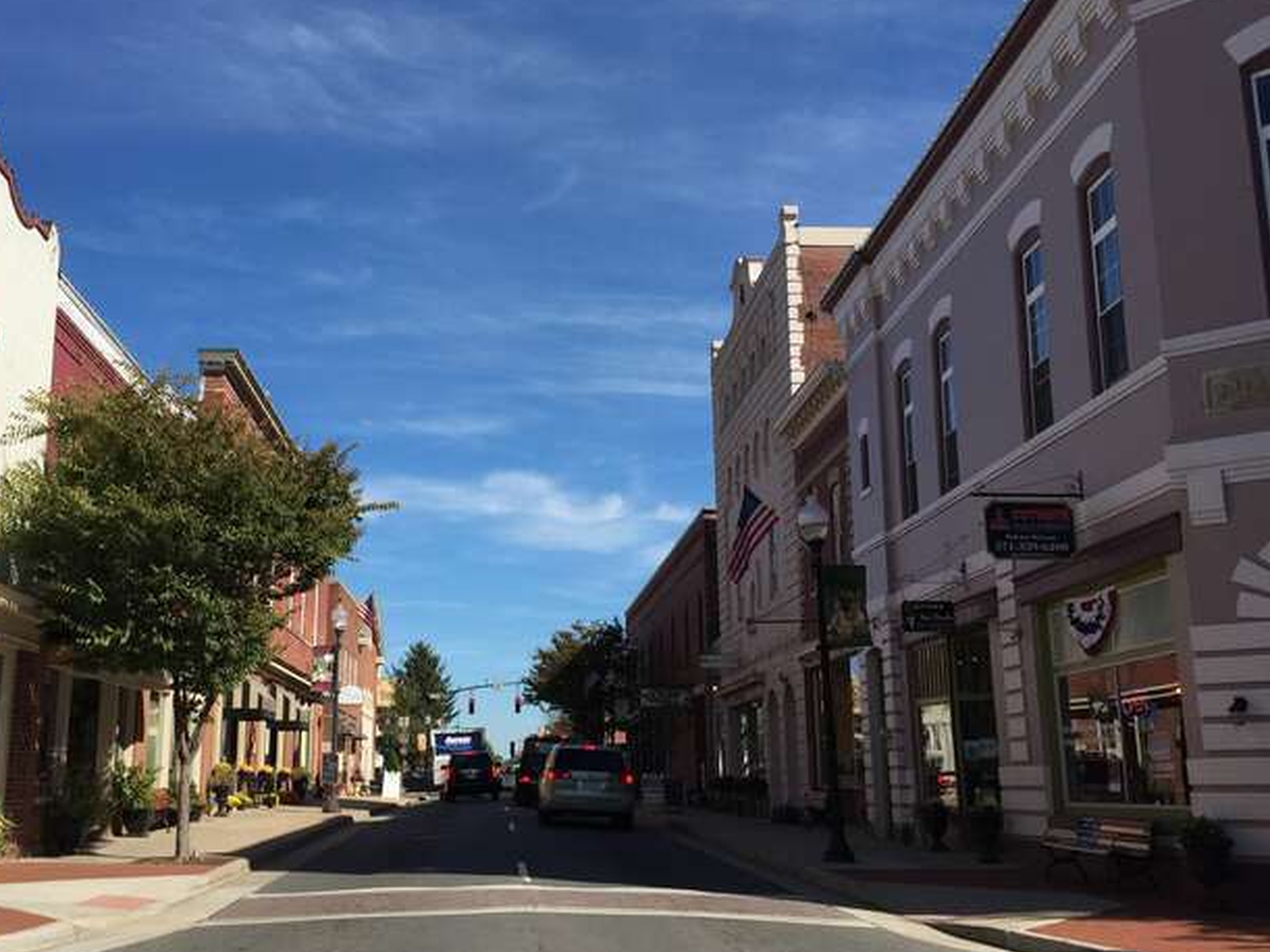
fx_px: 1394
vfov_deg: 37.7
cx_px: 472
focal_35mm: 38
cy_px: 476
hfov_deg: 48.5
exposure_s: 1/2825
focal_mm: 4.15
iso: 32
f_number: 2.2
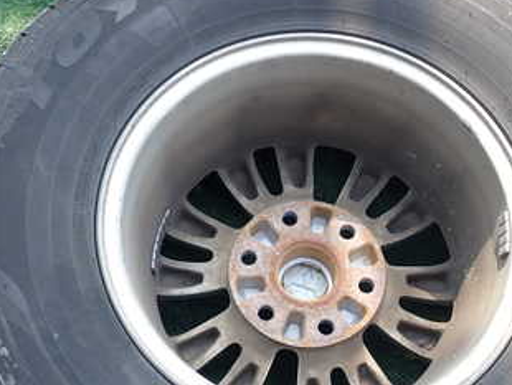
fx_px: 859
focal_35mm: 58
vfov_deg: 25.0
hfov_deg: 33.1
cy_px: 283
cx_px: 304
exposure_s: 1/100
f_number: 3.2
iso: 100
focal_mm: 5.4
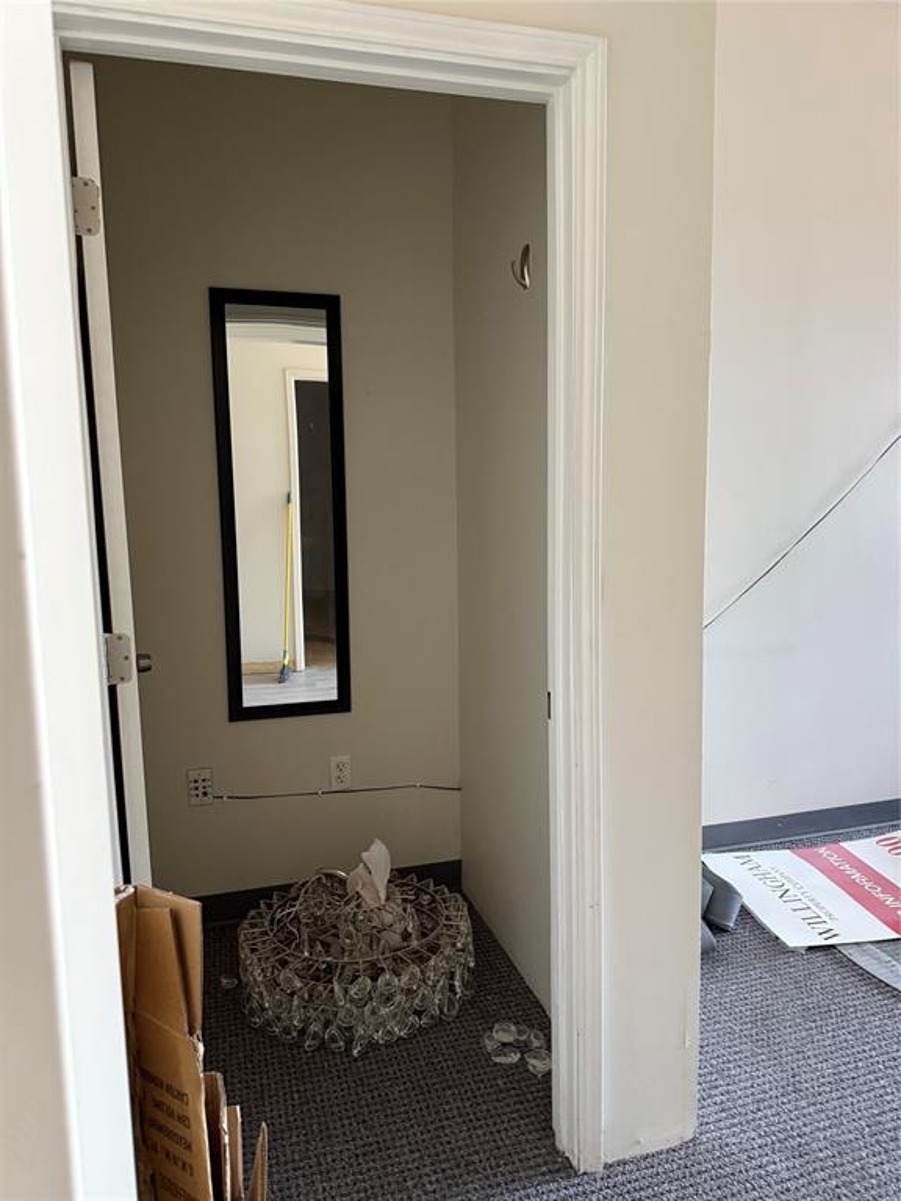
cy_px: 600
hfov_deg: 56.8
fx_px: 833
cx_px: 450
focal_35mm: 24
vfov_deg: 71.6
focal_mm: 6.76
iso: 640
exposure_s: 1/60
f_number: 1.78
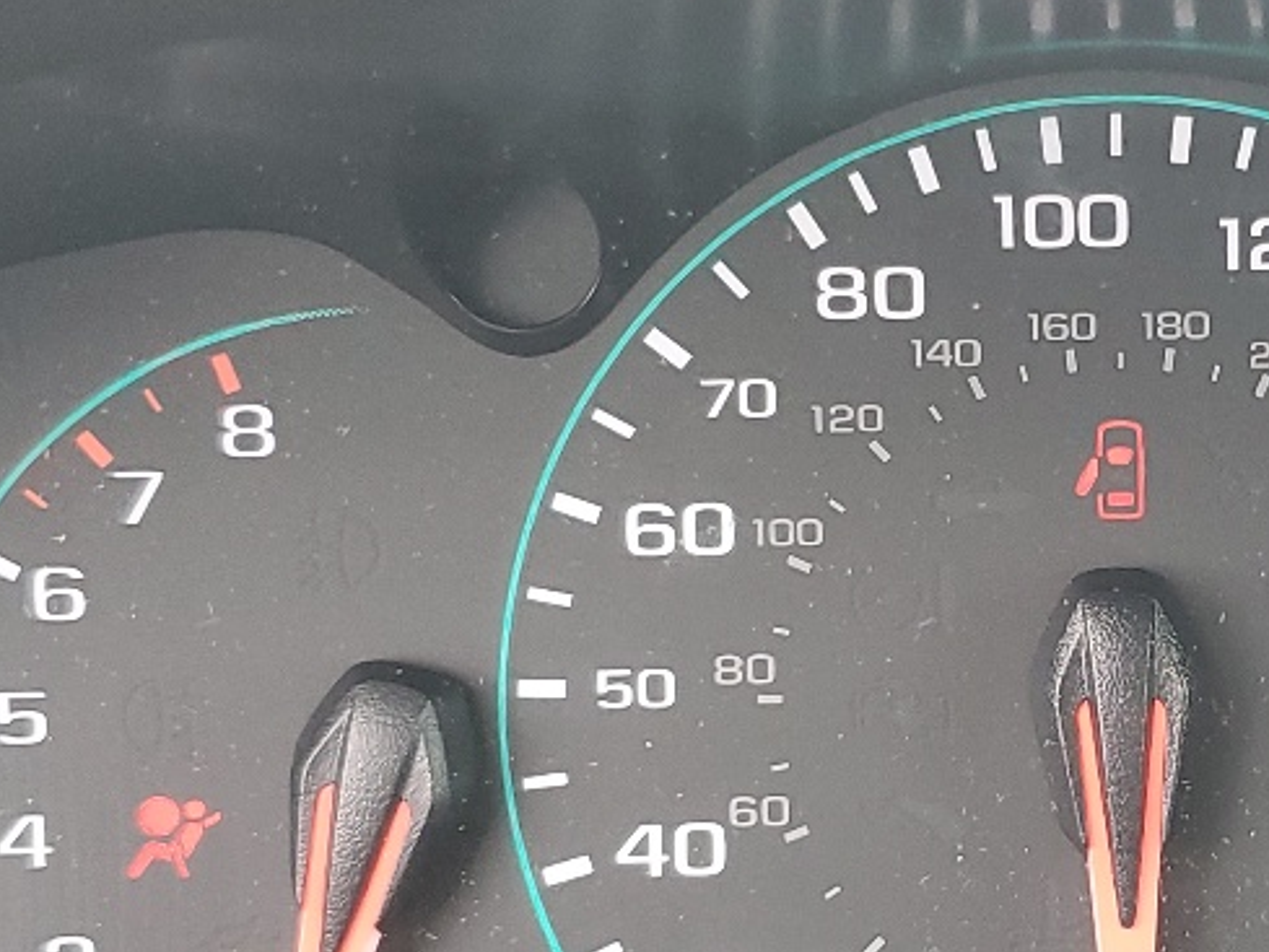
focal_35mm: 85
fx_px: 3117
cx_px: 1142
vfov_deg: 17.3
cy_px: 682
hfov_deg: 22.5
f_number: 1.5
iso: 85
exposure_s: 1/120
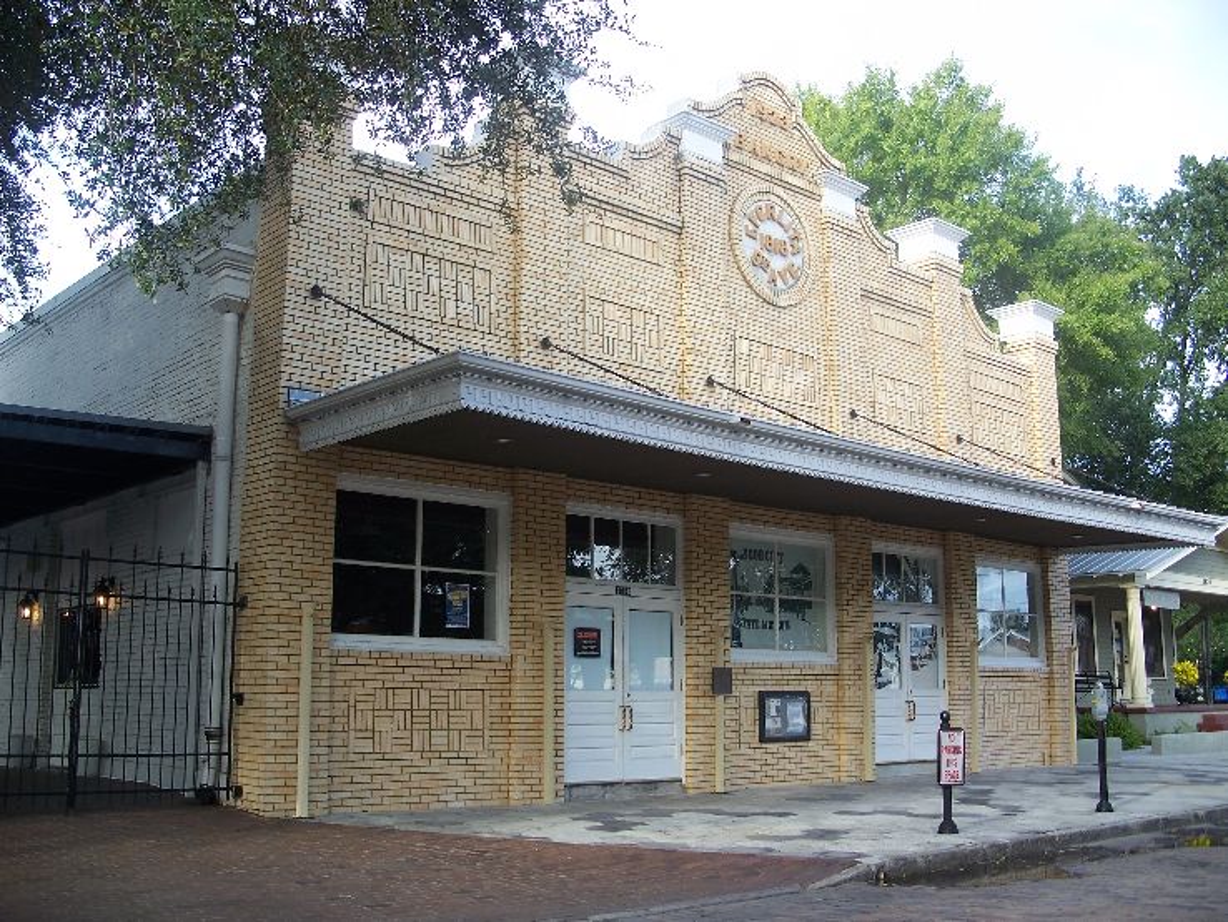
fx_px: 1313
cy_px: 461
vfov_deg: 38.7
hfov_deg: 50.1
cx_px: 614
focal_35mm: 37
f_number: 2.8
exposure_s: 1/125
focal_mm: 7.8
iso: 64
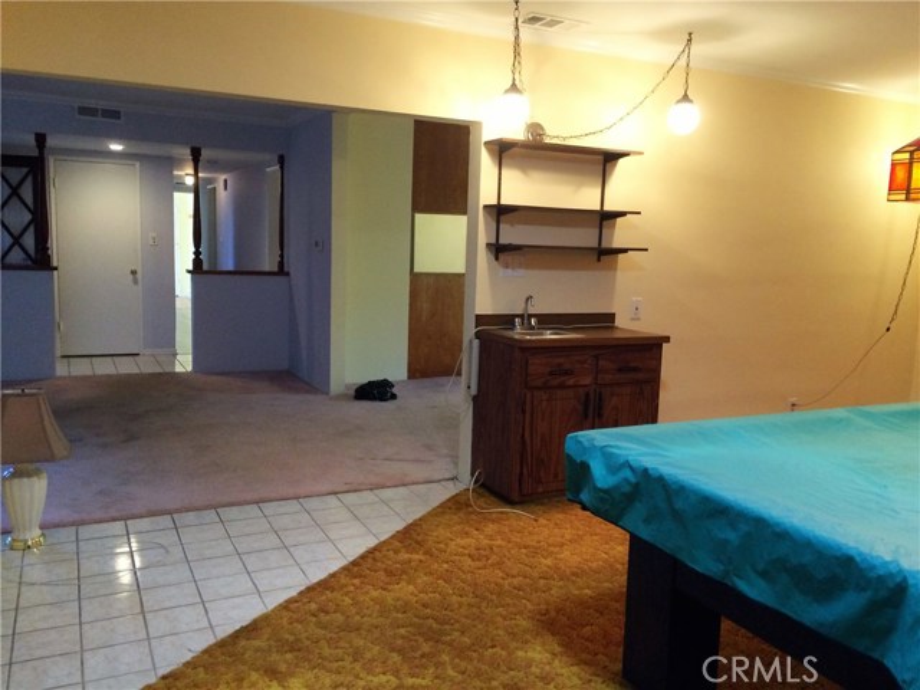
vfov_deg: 48.2
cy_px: 345
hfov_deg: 61.7
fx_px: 771
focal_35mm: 29
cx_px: 460
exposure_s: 1/30
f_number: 2.2
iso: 125
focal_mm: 4.15
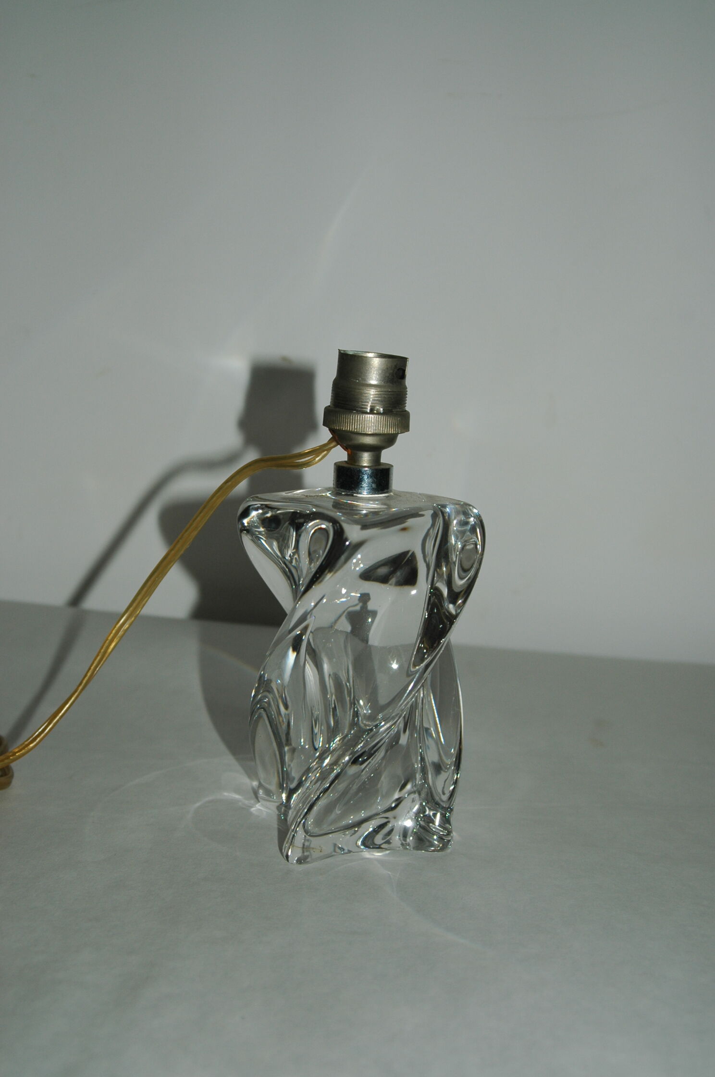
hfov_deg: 31.8
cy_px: 538
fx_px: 1254
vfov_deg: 46.4
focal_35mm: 42
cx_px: 358
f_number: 5.6
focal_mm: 28
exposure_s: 1/125
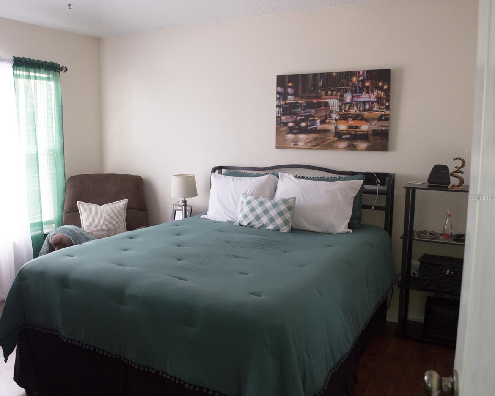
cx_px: 198
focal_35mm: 31
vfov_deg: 47.1
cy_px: 197
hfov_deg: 56.7
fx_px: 454
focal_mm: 18
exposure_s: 1/60
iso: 560
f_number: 4
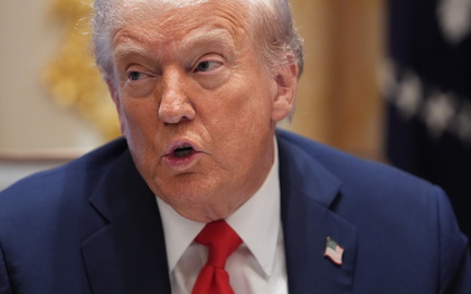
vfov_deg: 5.3
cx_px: 207
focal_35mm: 248
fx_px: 3183
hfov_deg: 8.5
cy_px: 118
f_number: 2.8
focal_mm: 200
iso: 3200
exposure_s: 1/200
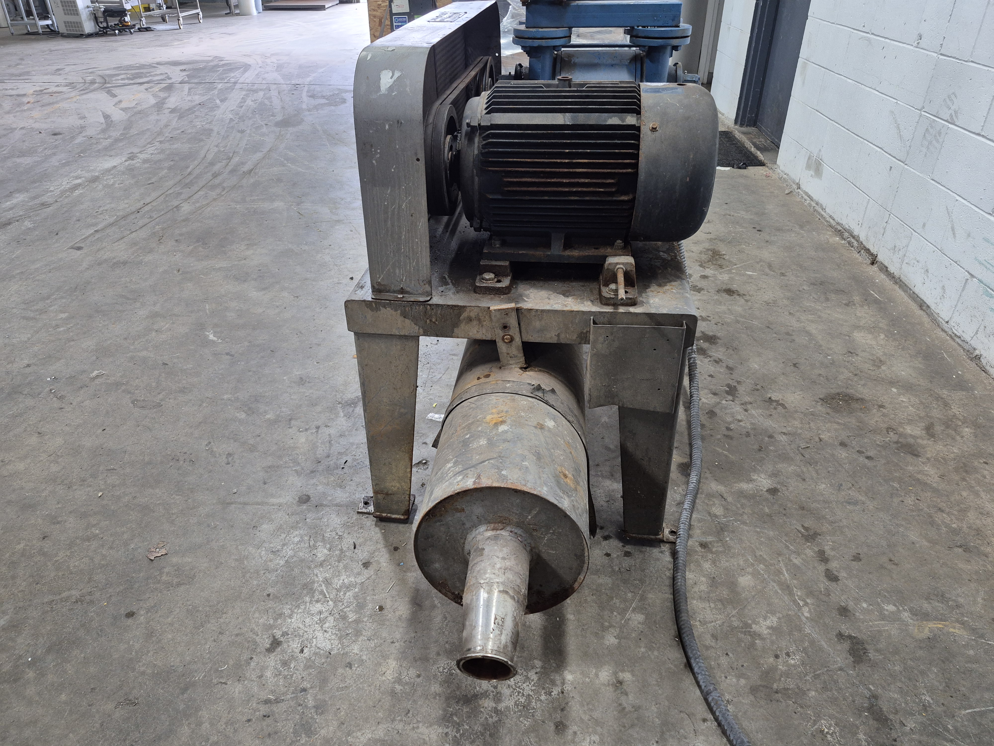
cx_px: 497
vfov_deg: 58.9
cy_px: 373
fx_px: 660
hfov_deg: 73.9
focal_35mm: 23
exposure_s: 1/120
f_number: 1.8
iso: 400
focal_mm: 5.4
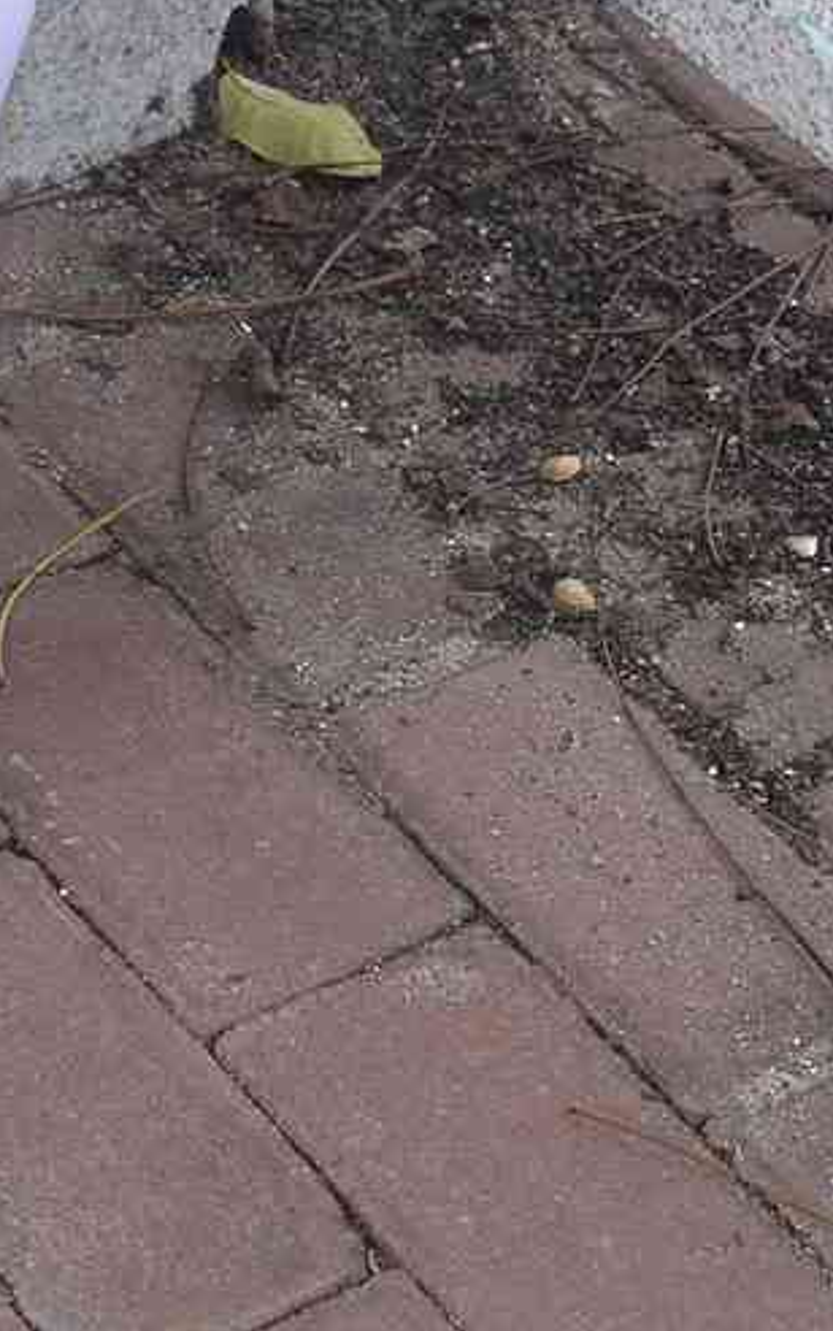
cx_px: 457
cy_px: -223
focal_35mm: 152
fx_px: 5515
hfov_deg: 8.6
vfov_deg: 13.4
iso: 500
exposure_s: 1/400
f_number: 5.6
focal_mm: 35
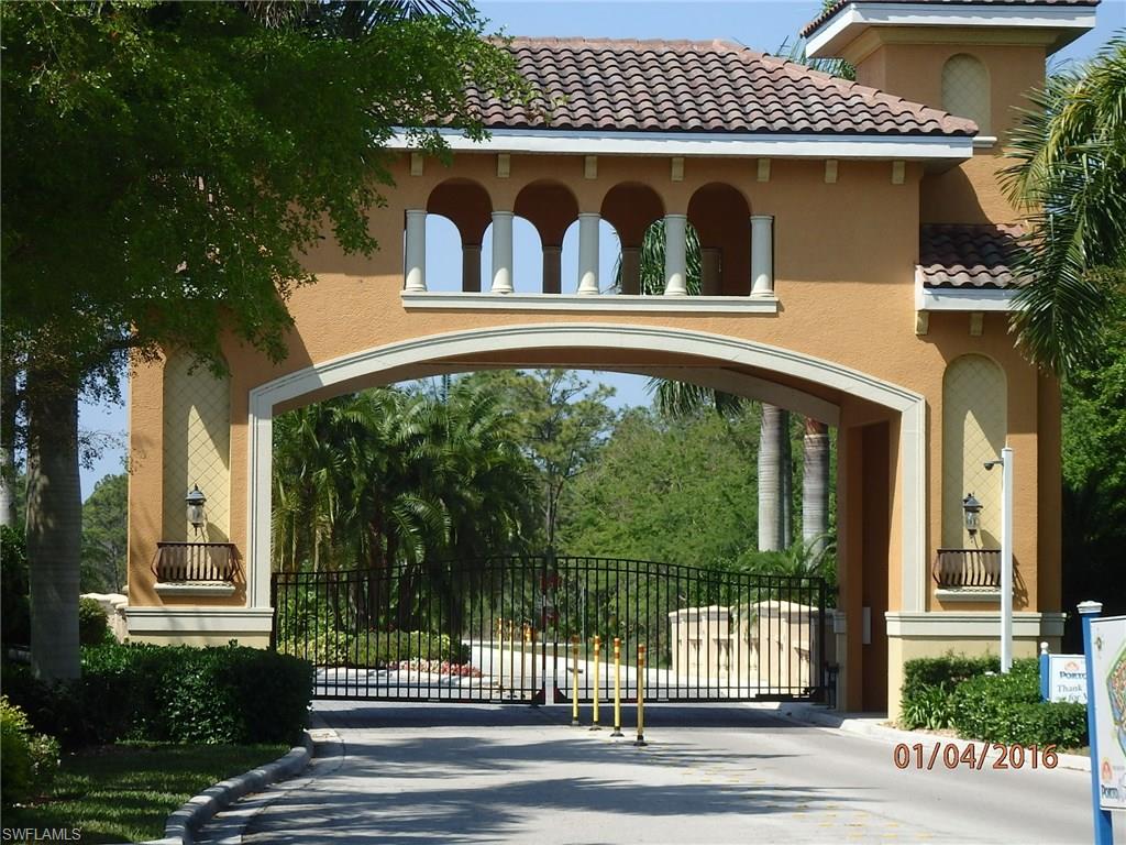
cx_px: 563
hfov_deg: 17.0
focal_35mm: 116
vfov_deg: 12.8
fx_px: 3773
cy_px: 422
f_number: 5.2
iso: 125
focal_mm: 20.9
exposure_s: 1/640
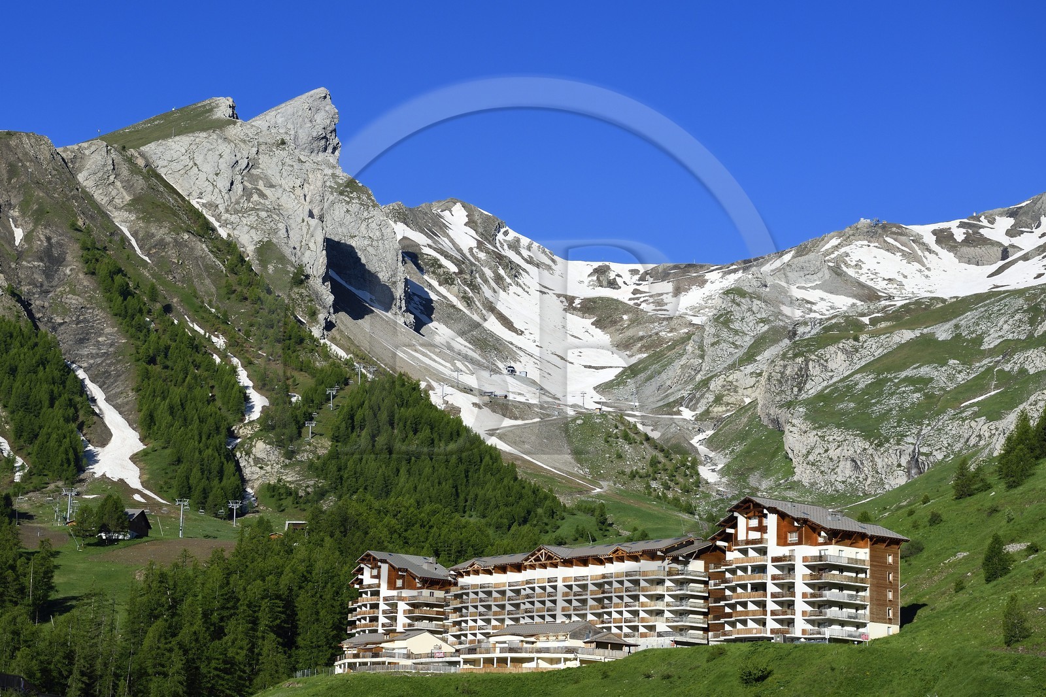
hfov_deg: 32.4
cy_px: 348
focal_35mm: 62
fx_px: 1801
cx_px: 523
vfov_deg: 21.9
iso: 200
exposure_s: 1/640
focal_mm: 62
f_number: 9
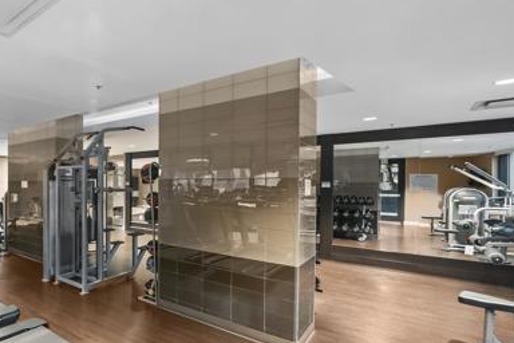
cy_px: 161
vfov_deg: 61.9
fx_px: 286
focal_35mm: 20
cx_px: 100
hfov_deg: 74.8
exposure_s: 8
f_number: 6.3
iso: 320
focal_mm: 12
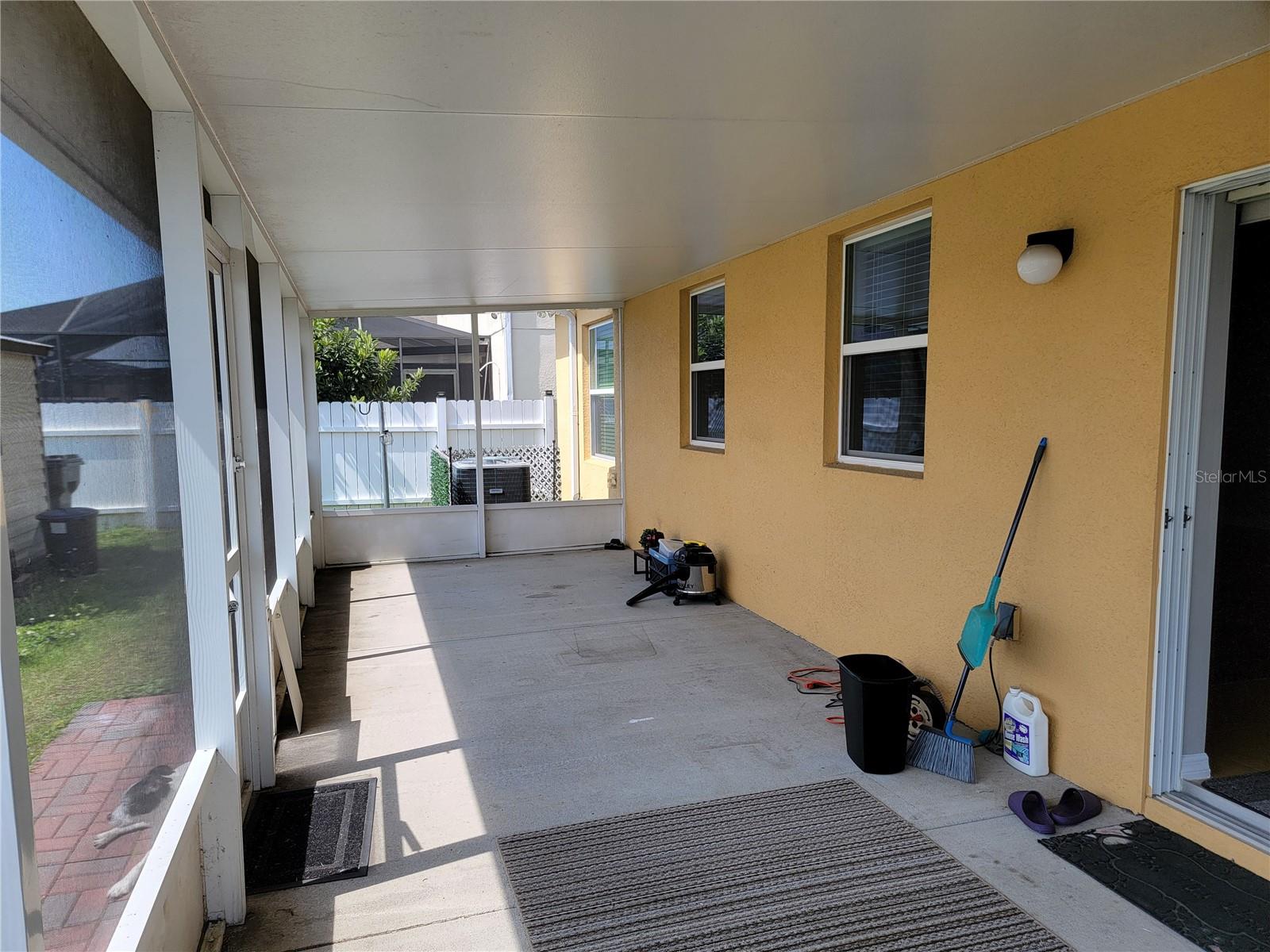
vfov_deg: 56.8
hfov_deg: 71.6
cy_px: 476
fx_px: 881
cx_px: 635
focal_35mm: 24
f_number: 1.8
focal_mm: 6.7
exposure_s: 1/259
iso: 16
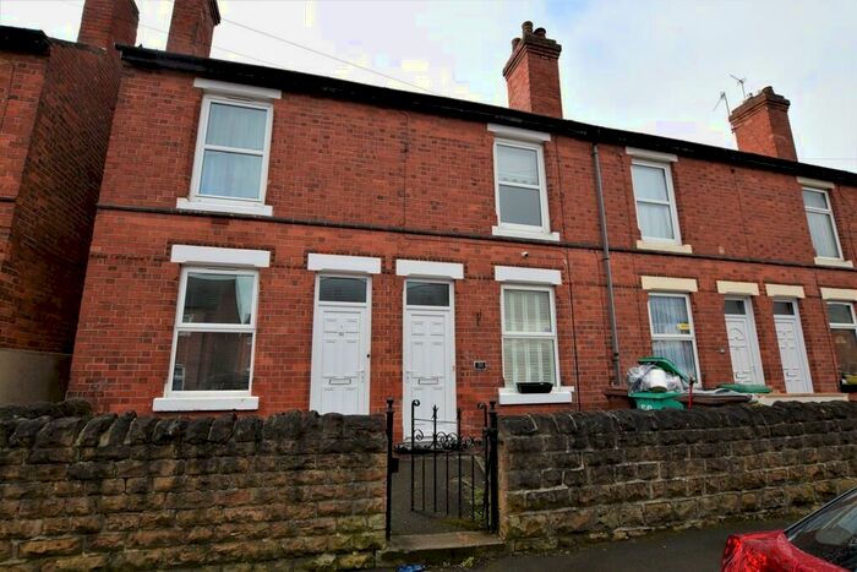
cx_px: 428
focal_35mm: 17
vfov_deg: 69.7
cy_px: 286
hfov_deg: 92.4
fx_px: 411
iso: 200
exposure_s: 1/250
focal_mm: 11.5
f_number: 8
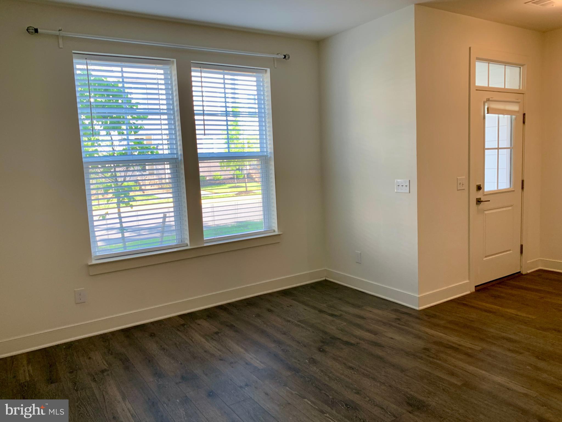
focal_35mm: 26
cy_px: 211
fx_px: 422
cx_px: 281
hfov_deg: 67.3
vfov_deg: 53.1
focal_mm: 4.25
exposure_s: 1/120
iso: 64
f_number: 1.8
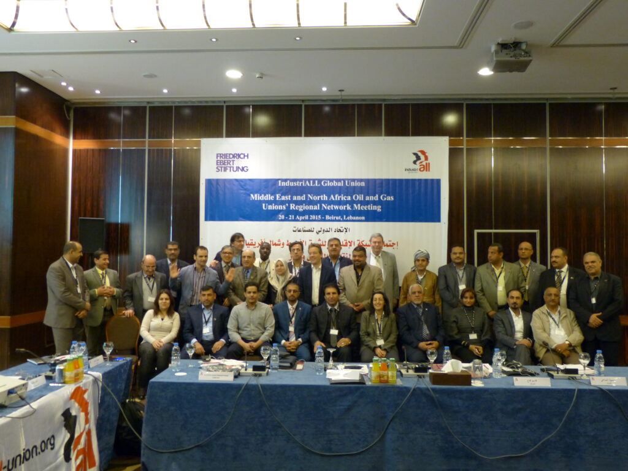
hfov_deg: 61.7
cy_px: 236
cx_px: 314
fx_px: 526
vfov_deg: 48.2
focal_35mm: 29
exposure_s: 1/15
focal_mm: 5.1
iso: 400
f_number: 2.9
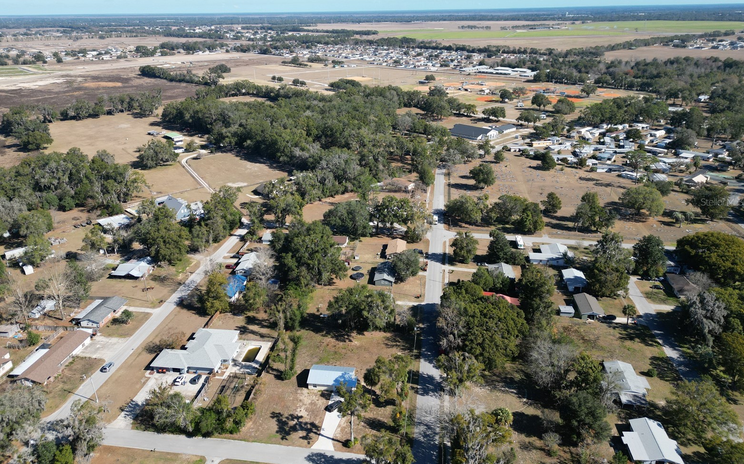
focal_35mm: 26
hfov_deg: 70.4
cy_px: 202
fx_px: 527
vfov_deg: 47.5
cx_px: 365
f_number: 1.7
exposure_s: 1/2500
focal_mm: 6.72
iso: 140
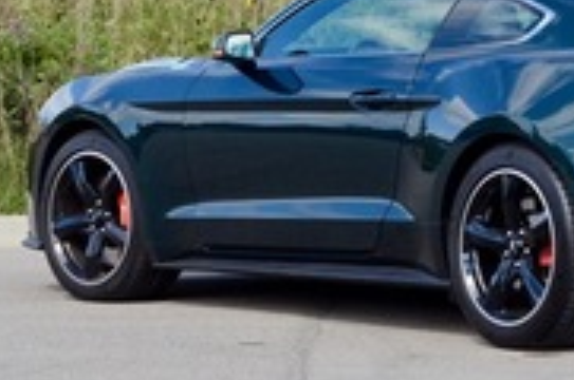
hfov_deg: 9.5
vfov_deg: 6.4
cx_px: 542
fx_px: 3424
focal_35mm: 215
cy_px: 97
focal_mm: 65
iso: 800
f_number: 8
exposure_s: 1/1000
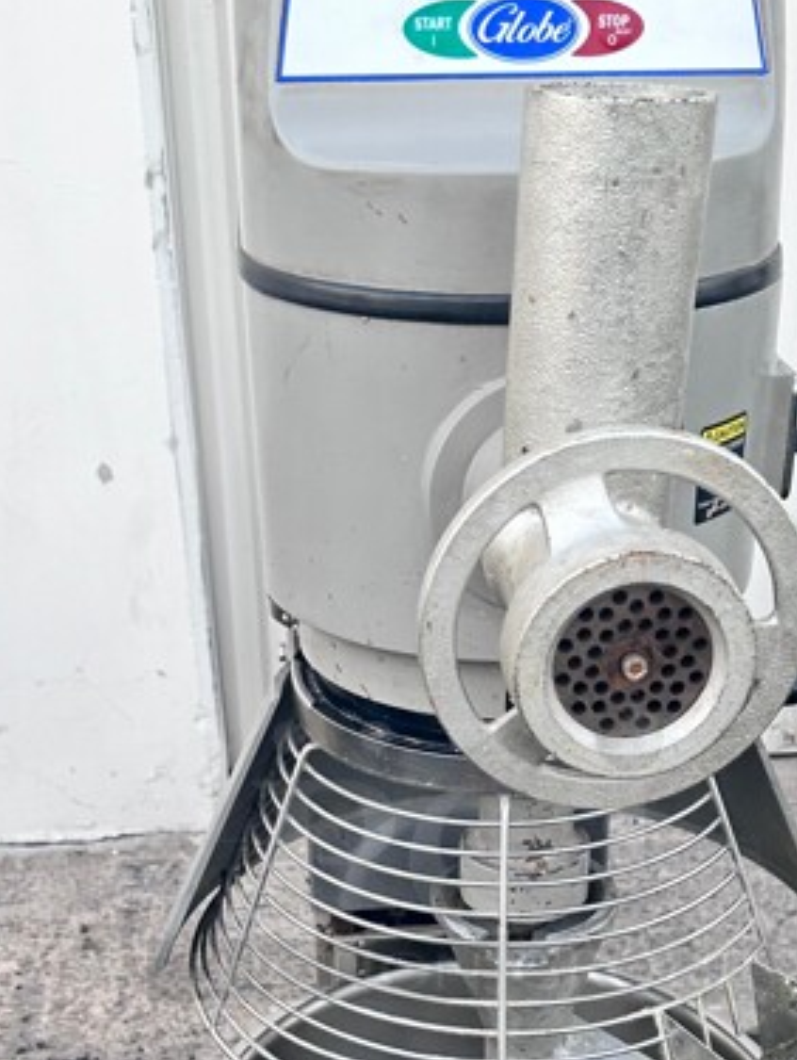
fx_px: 1594
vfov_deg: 35.6
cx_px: 464
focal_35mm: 52
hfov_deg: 28.0
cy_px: 852
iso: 125
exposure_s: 1/121
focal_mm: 6.86
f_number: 1.78
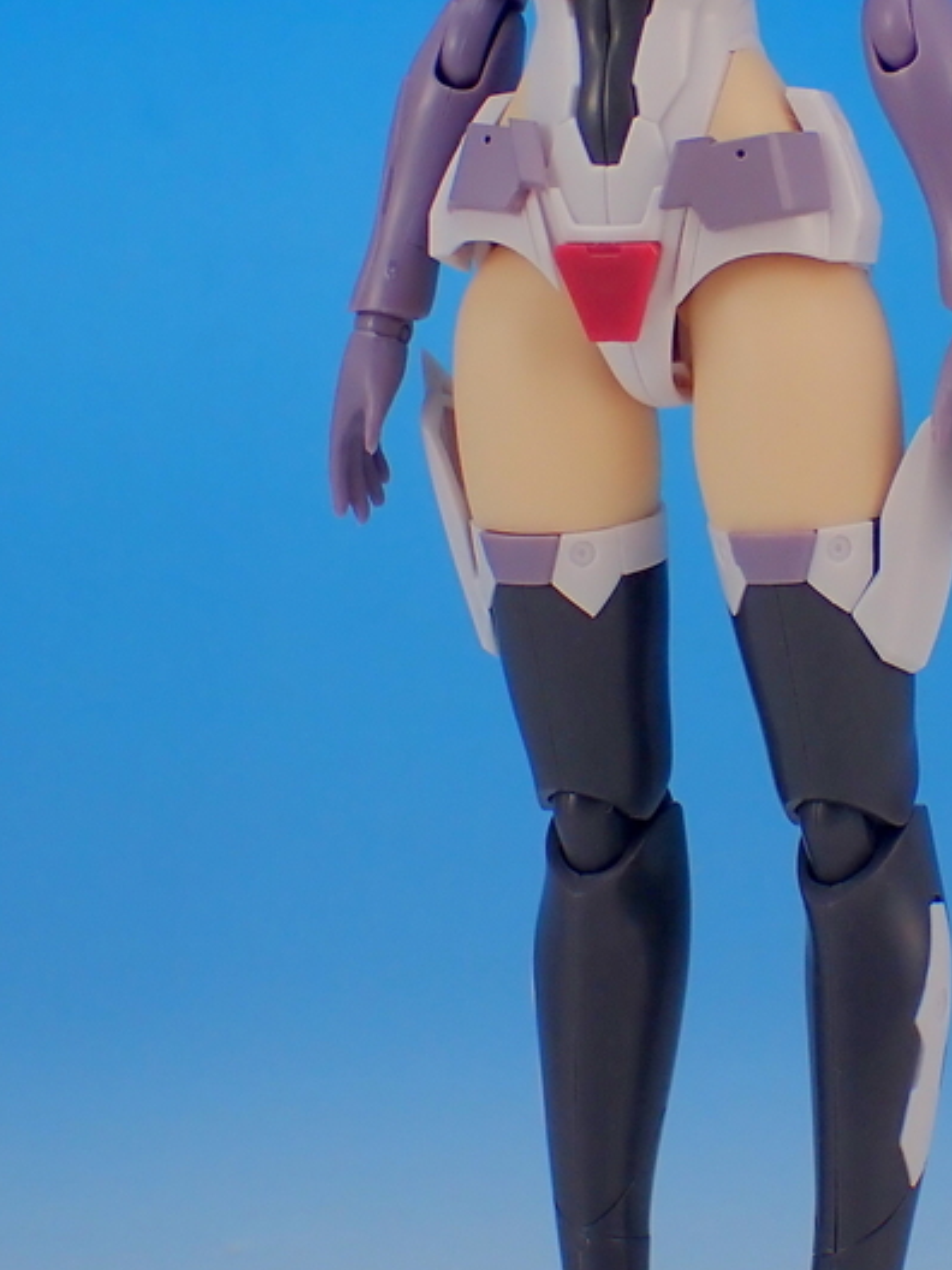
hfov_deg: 11.4
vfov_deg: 15.1
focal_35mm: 130
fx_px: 4767
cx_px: 690
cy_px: 402
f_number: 3.8
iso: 100
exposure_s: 1/40
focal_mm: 11.88
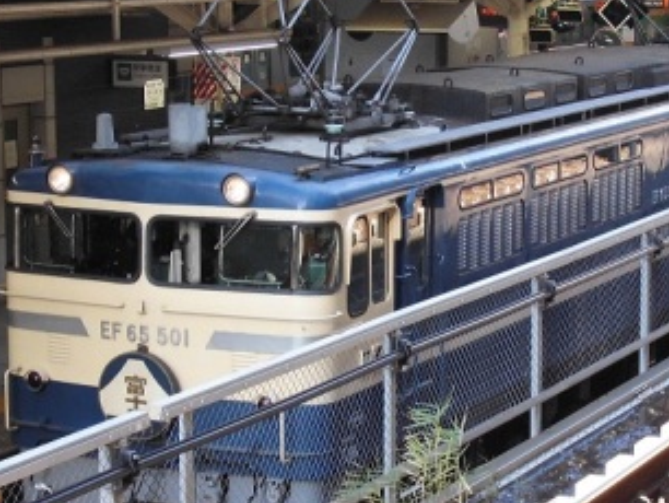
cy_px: 272
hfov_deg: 20.0
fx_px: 1895
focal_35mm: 98
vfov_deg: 15.1
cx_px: 376
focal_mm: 10.8
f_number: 4.2
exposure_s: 1/125
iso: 320
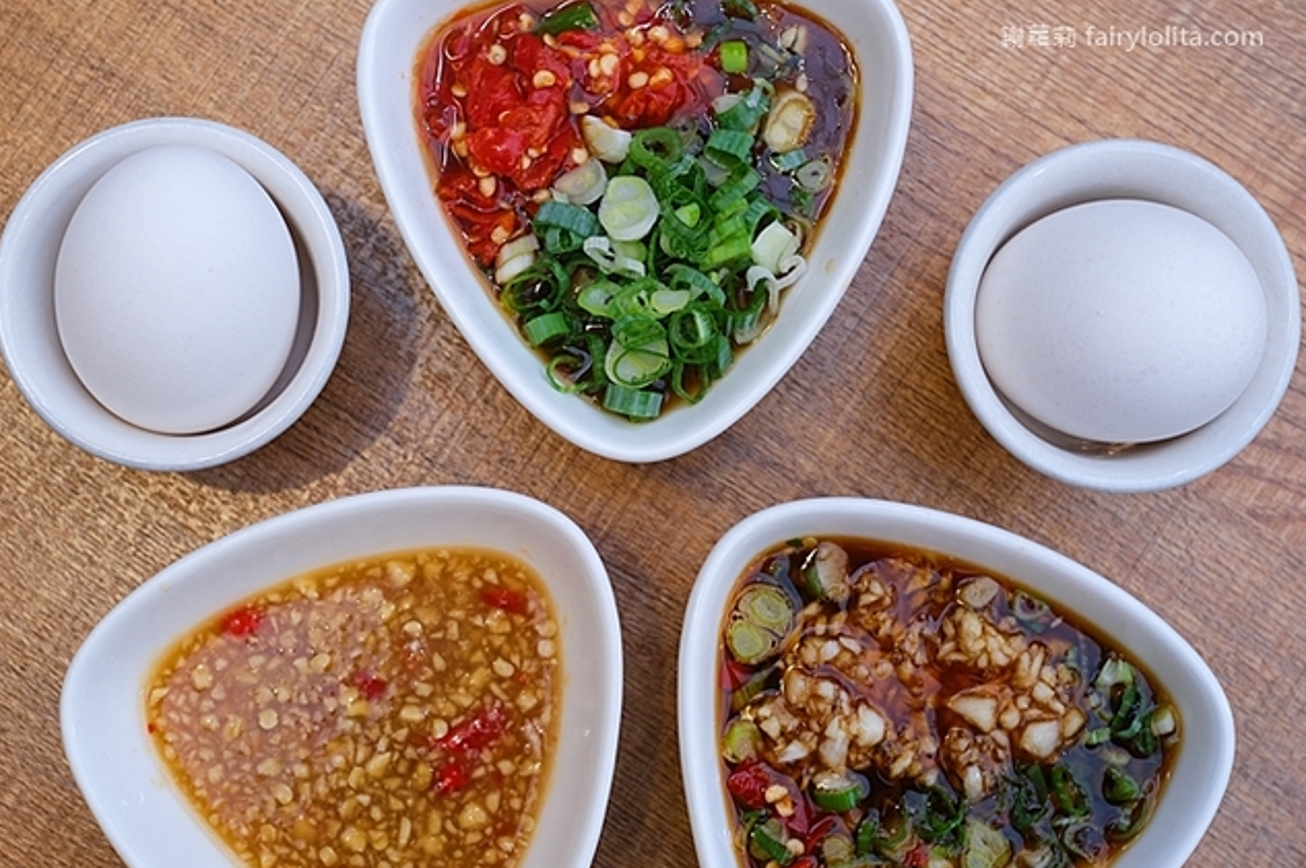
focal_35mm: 47
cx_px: 629
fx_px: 1704
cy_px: 493
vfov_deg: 28.6
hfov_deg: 41.9
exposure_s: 1/42
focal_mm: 23
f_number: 4.5
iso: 640
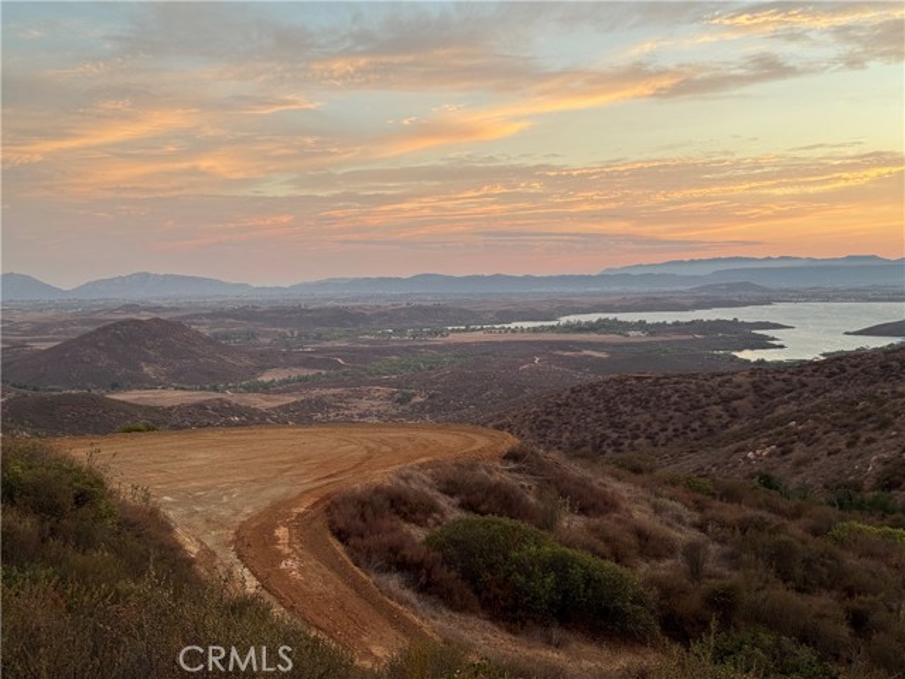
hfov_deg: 39.7
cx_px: 452
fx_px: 1255
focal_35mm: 48
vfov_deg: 30.3
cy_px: 340
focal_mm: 6.76
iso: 64
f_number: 1.78
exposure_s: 1/220
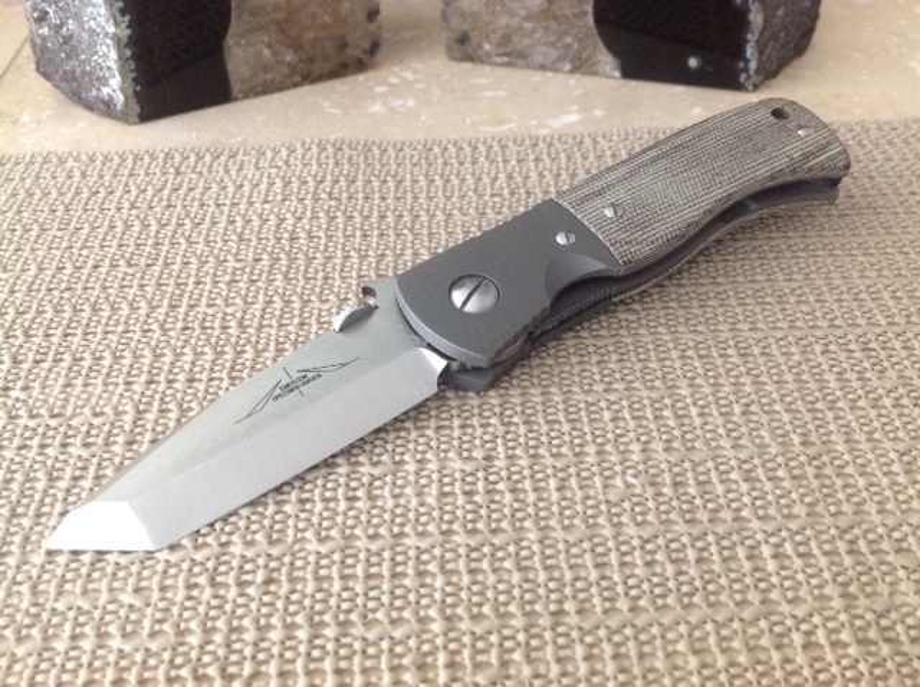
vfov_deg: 40.6
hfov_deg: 52.7
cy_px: 344
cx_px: 460
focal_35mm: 35
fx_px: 929
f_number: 2.4
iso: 200
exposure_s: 1/15
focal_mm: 4.28
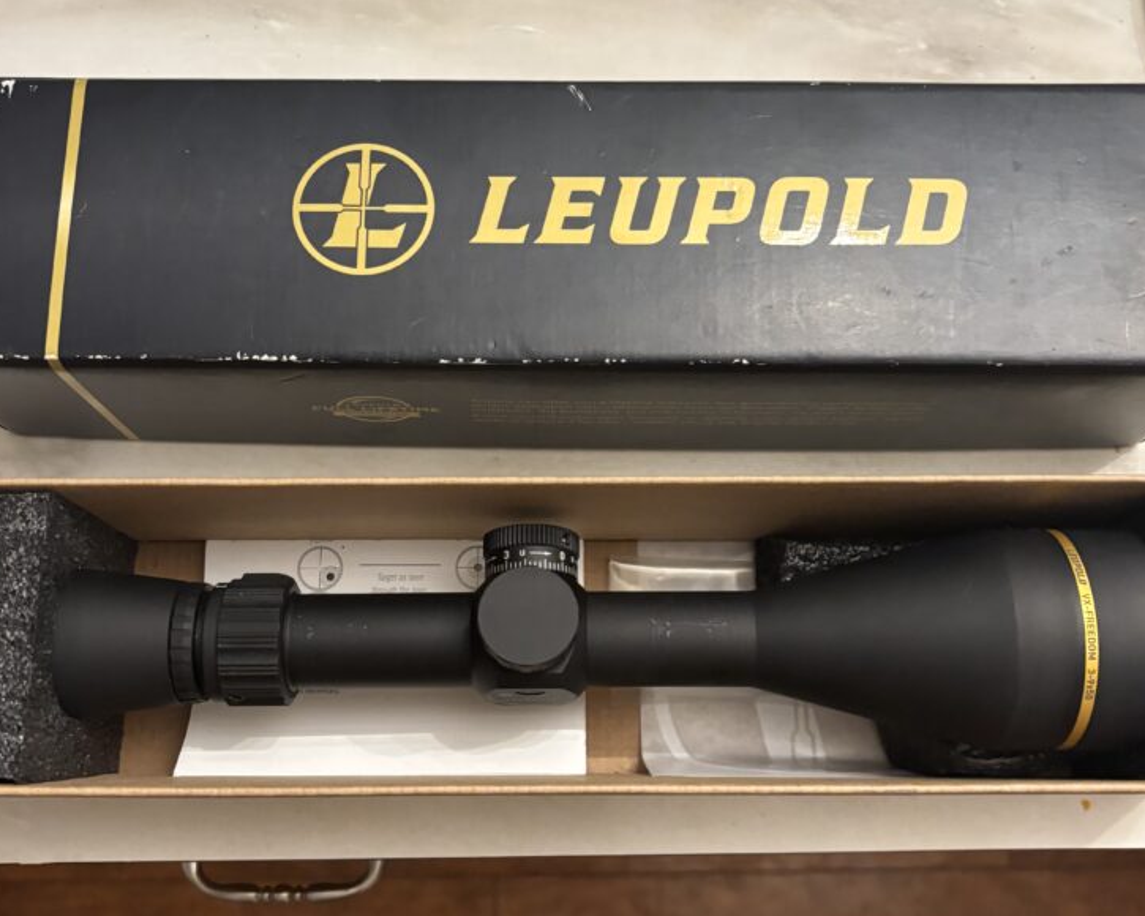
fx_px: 949
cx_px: 545
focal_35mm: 28
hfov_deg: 62.2
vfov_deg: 51.5
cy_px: 471
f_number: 1.6
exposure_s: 1/60
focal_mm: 5.96
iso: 400
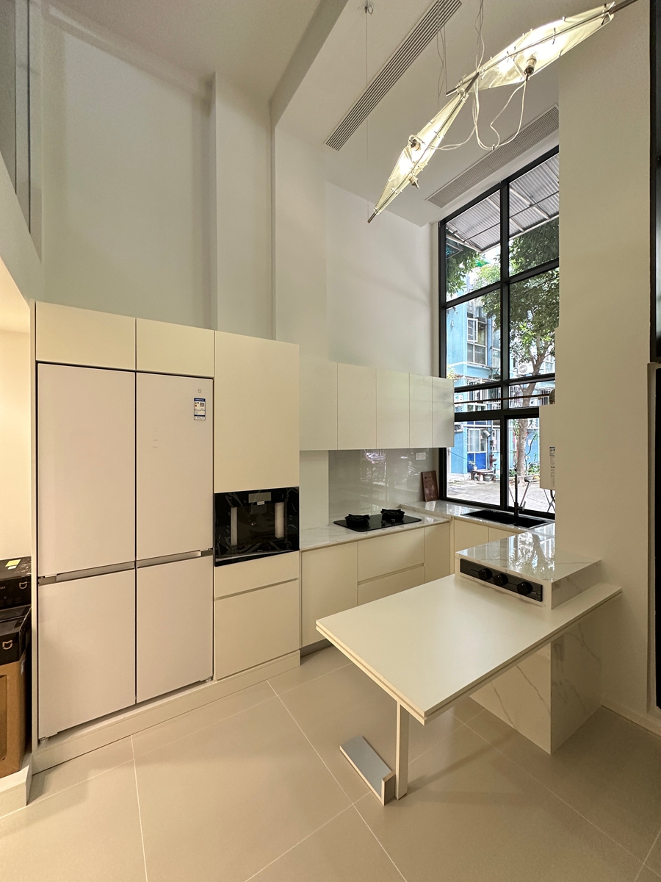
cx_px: 330
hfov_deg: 85.7
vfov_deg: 102.1
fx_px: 356
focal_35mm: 14
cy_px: 441
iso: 200
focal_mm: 2.22
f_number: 2.2
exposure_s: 1/50
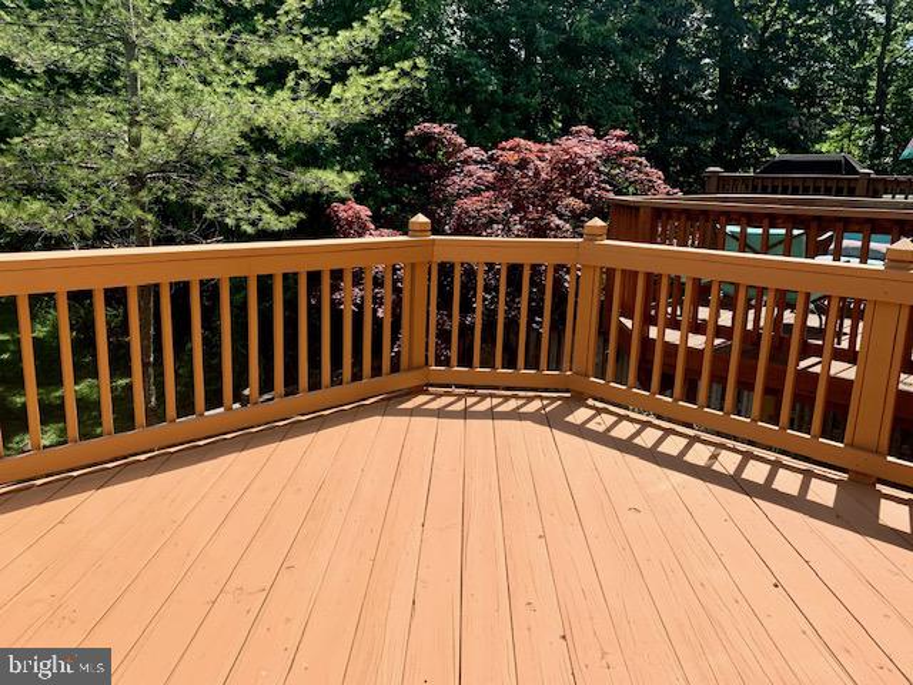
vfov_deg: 53.1
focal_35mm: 26
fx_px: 686
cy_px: 342
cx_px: 456
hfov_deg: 67.3
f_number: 1.8
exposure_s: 1/1560
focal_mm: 4.25
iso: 25
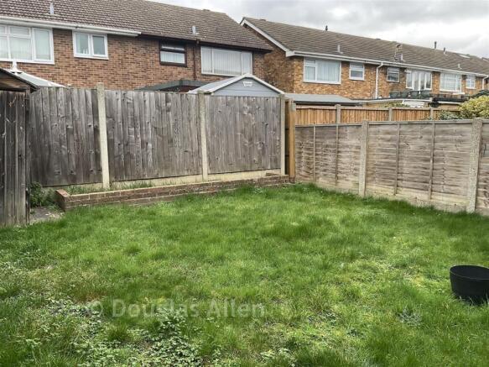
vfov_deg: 48.2
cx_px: 244
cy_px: 184
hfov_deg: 61.7
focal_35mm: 29
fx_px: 410
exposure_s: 1/122
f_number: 1.8
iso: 20
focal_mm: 3
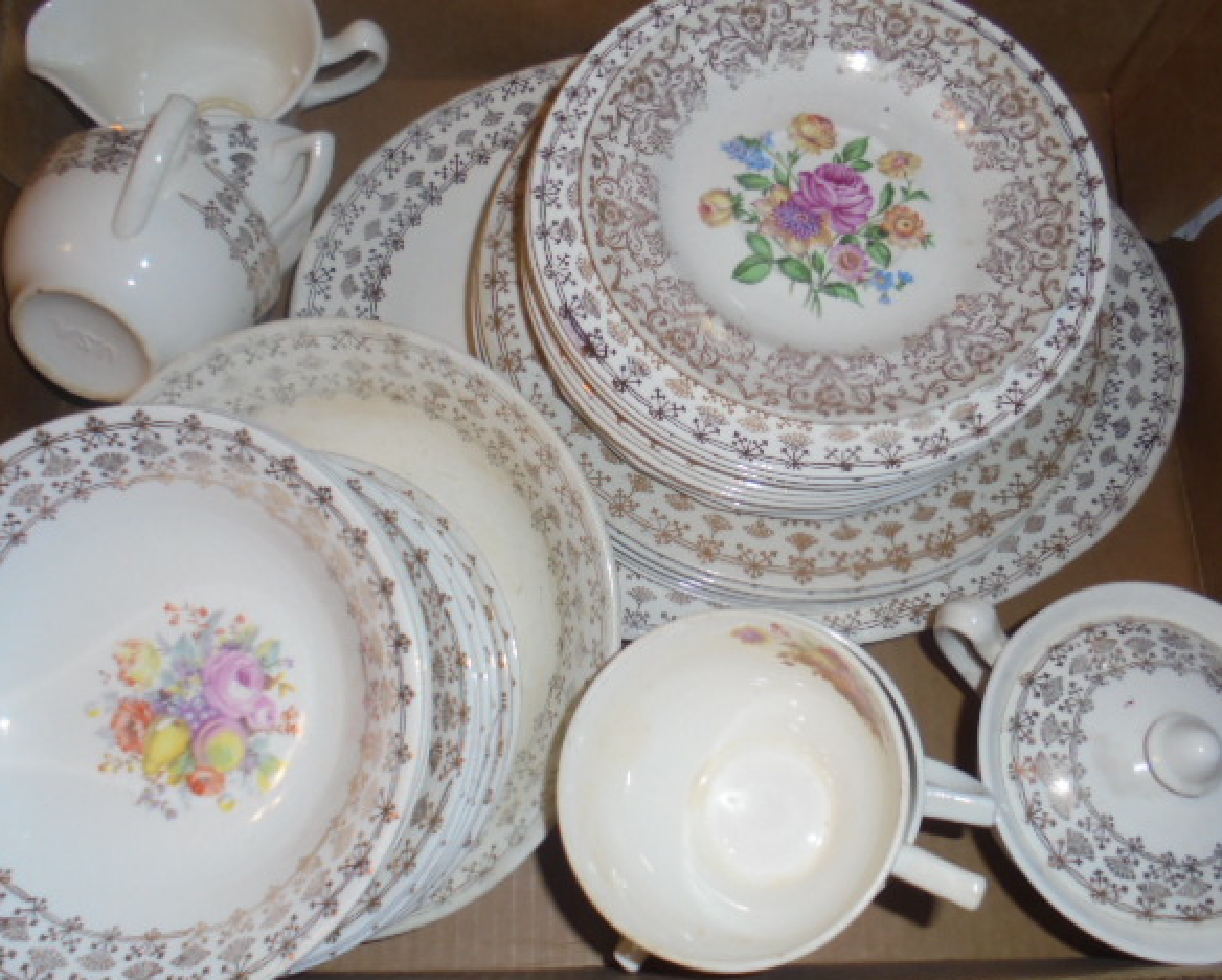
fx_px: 1122
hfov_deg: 57.1
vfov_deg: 47.2
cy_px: 486
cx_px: 613
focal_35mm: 31
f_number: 3.7
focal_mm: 5.3
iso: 100
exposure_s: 1/40
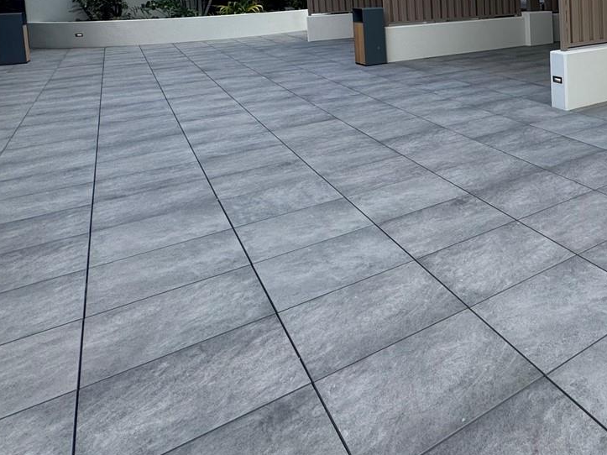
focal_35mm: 31
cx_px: 664
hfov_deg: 44.7
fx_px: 544
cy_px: 14
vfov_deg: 40.5
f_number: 2.2
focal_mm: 2.22
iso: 40
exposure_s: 1/522
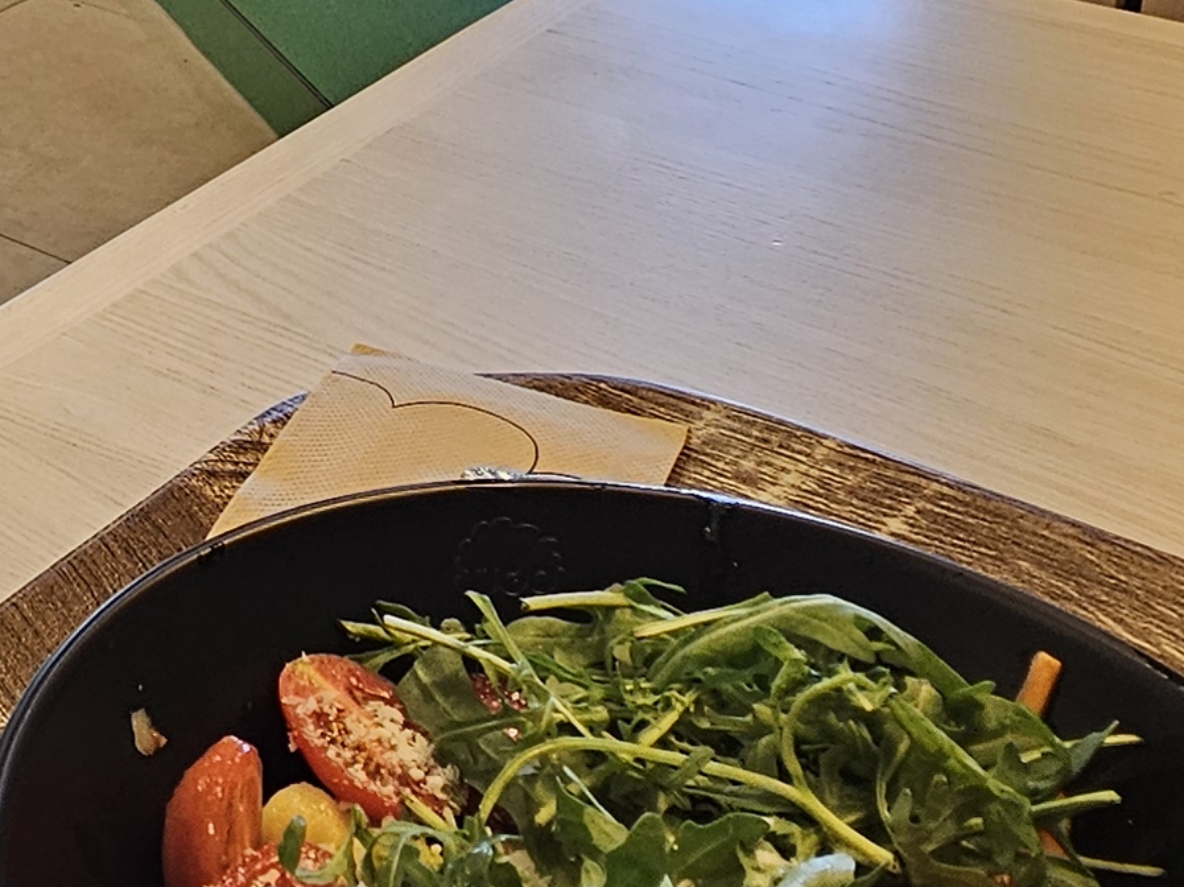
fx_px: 1983
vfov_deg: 23.6
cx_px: -178
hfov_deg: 29.4
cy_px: -90
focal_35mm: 58
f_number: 2.2
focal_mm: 2.2
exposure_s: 1/50
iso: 64
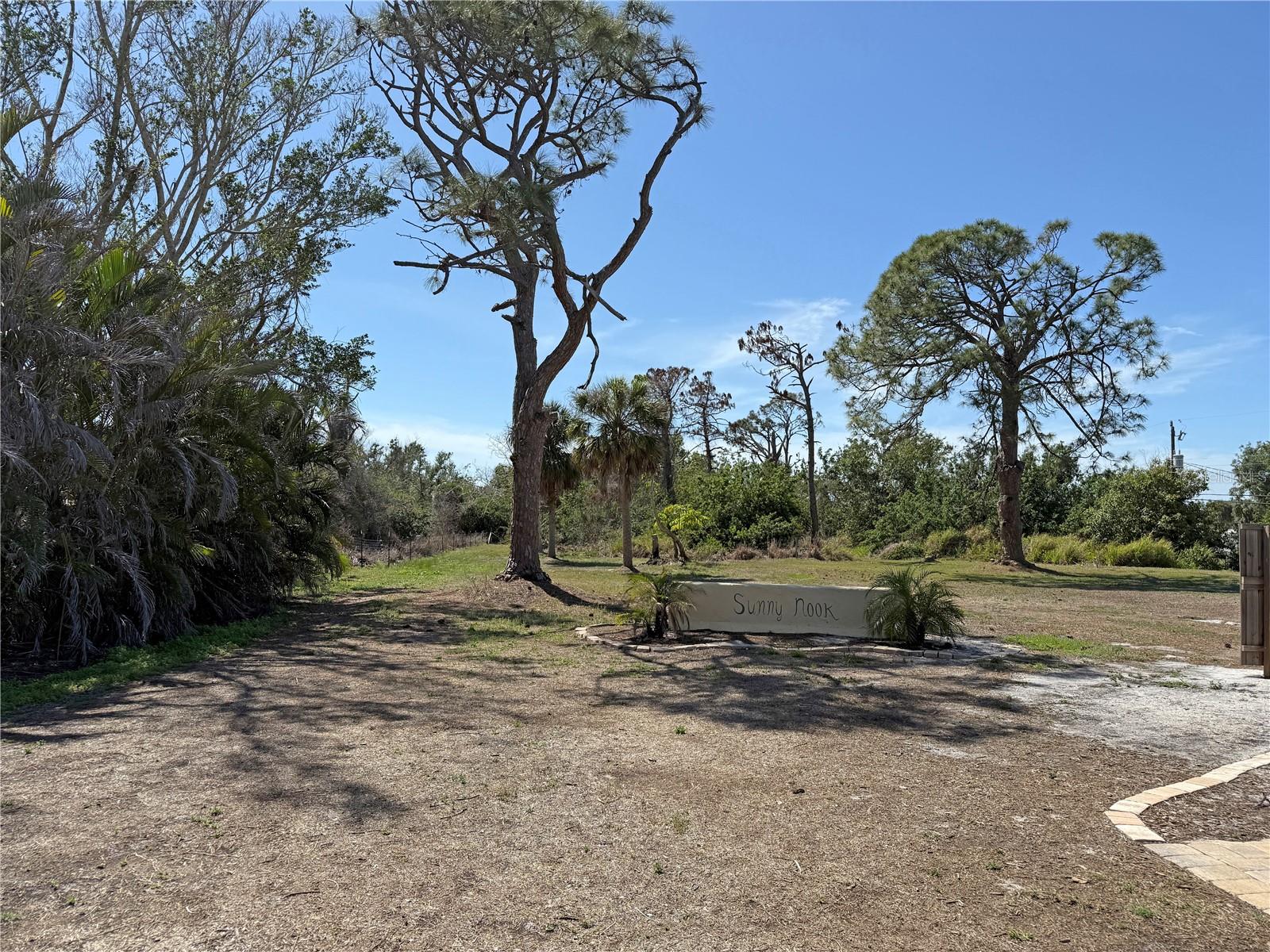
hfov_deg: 71.6
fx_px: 881
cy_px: 476
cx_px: 635
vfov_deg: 56.8
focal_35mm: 24
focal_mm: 6.76
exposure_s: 1/5714
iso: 80
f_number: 1.78
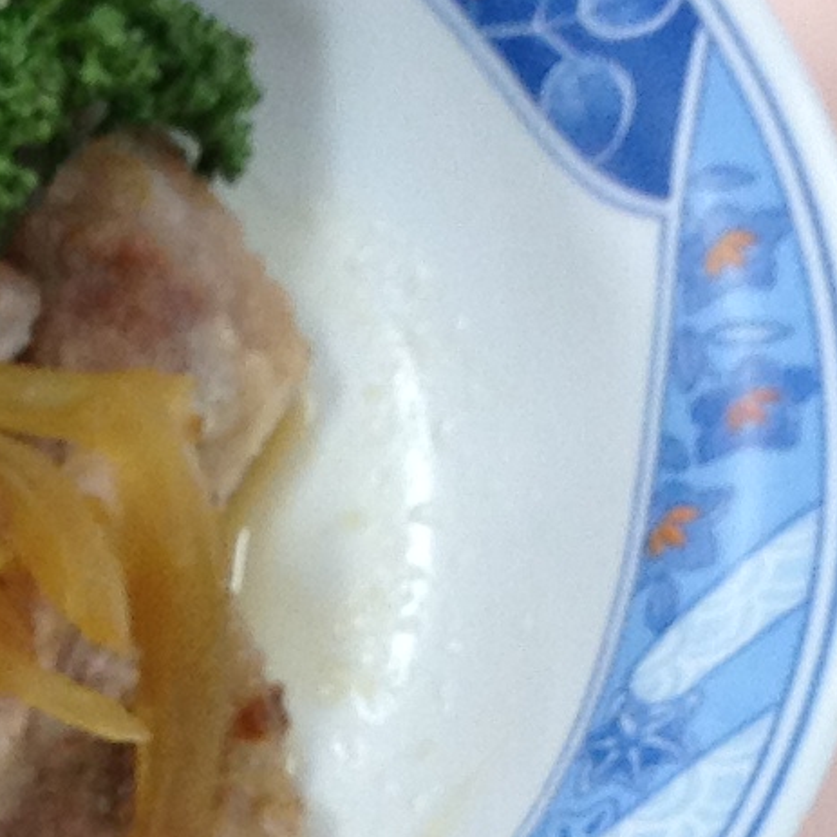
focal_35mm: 218
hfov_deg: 7.9
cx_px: -248
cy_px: 1562
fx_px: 5964
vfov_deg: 7.7
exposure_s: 1/40
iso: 80
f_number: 2.4
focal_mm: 4.28
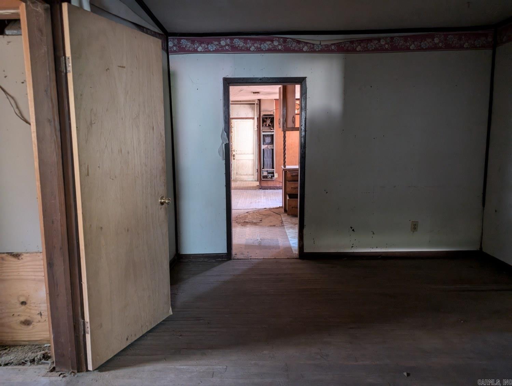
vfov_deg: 56.9
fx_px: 356
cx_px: 256
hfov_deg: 71.5
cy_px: 193
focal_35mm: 24
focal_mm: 6.9
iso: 921
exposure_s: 1/25.2
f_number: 1.68
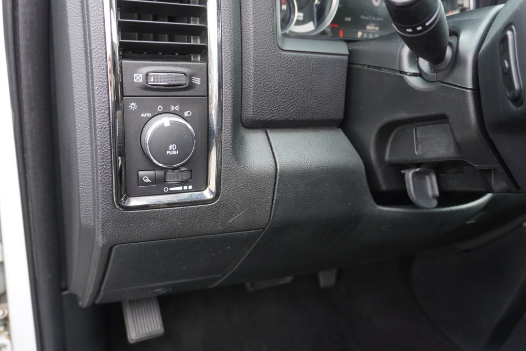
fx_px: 460
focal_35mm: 32
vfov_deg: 41.8
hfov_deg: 59.5
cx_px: 263
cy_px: 176
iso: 250
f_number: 4
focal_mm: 21
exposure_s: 1/60
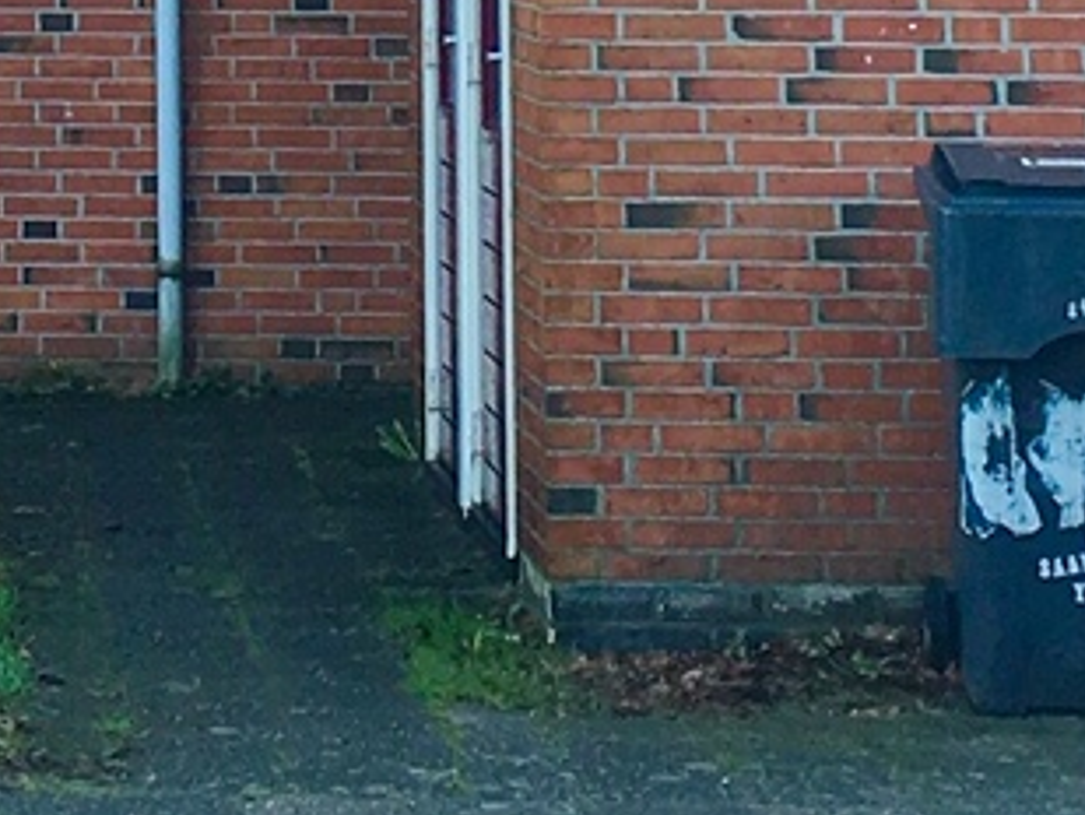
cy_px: -1057
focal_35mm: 189
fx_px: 5926
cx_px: -4
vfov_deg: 7.4
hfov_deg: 10.4
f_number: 2.2
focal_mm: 4.15
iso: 25
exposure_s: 1/100
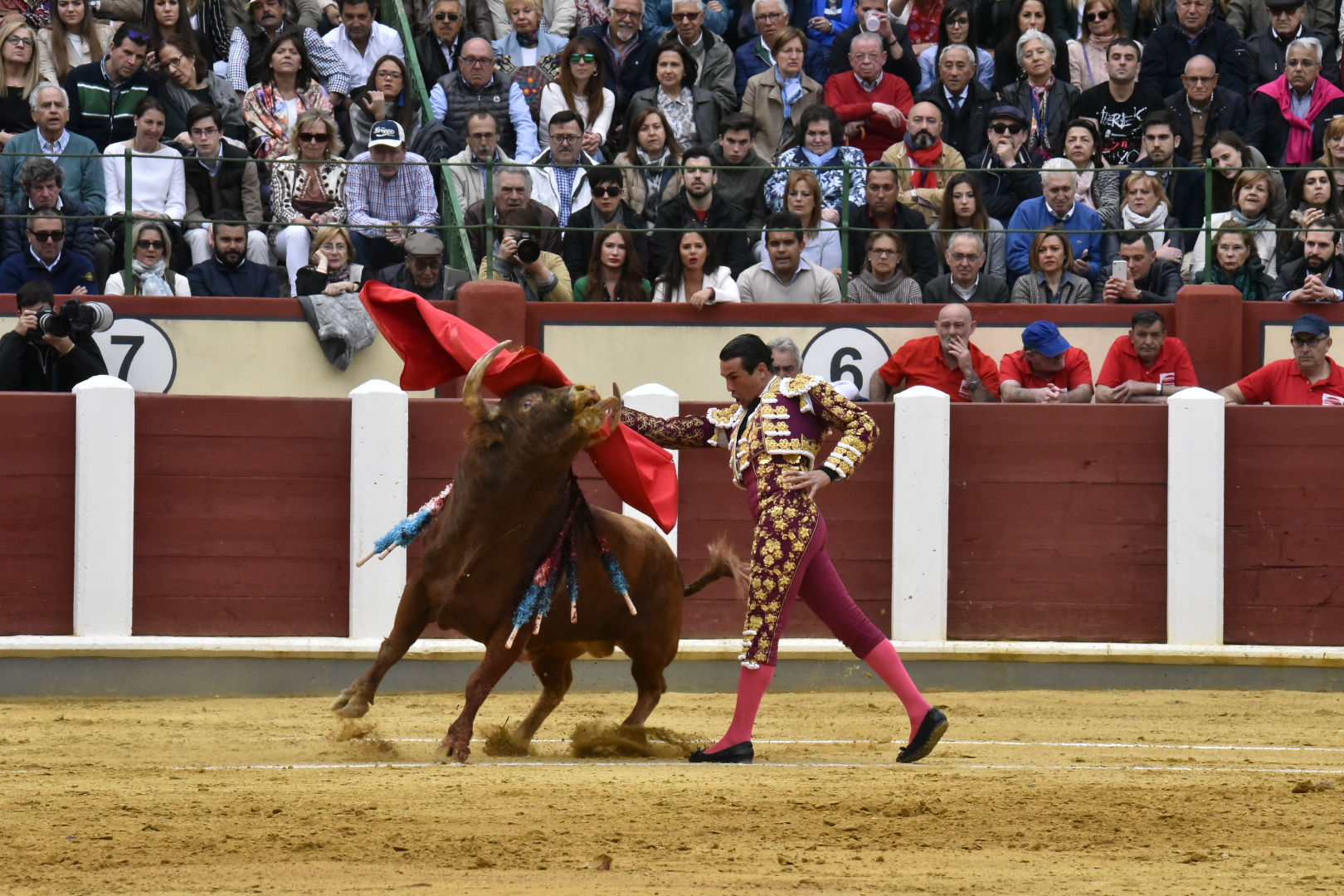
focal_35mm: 300
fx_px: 11199
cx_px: 672
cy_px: 448
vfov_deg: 4.6
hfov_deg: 6.9
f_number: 20
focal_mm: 300
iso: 6400
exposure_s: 1/800
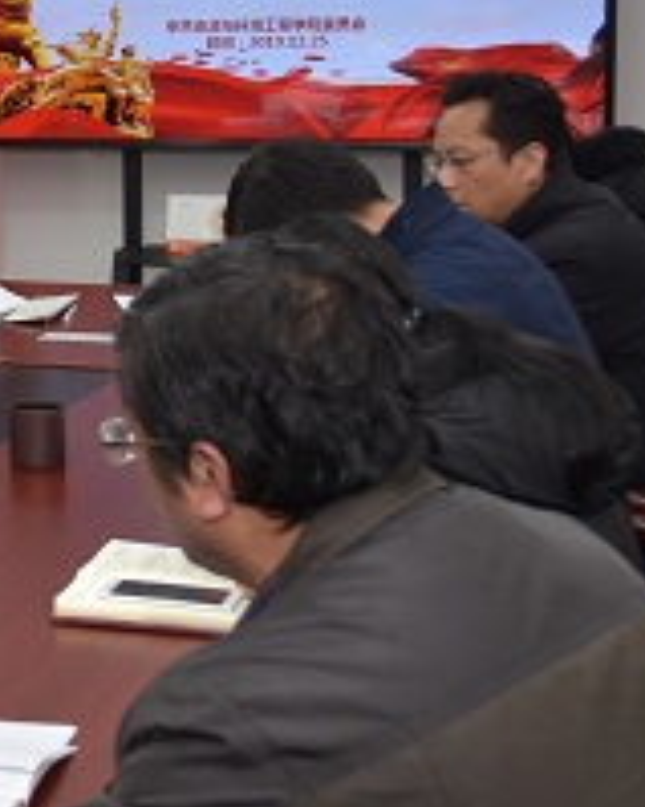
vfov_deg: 22.3
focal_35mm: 85
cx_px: -479
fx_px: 2030
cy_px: 223
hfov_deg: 15.7
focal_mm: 20
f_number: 4
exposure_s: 1/30
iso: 220
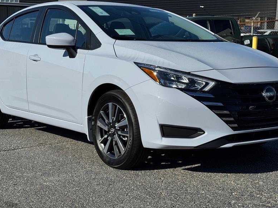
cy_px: 94
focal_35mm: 63
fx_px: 506
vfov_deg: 23.3
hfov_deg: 30.7
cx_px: 140
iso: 80
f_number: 1.78
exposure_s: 1/9009
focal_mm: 6.76
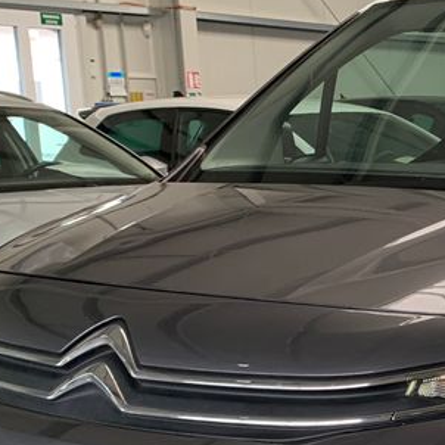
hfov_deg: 19.9
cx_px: 614
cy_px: 385
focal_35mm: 78
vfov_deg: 21.8
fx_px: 1134
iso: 160
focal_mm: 4.25
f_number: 1.8
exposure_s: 1/50
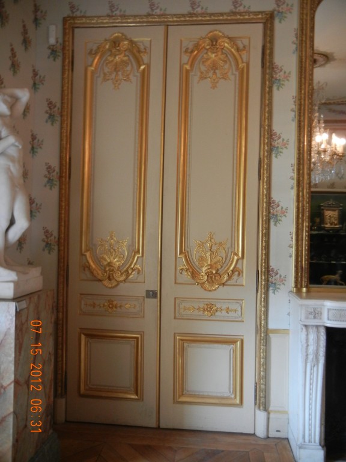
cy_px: 231
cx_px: 173
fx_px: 400
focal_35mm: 30
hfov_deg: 46.8
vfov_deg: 60.0
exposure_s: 1/23.3
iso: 400
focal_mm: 5.4
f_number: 3.5
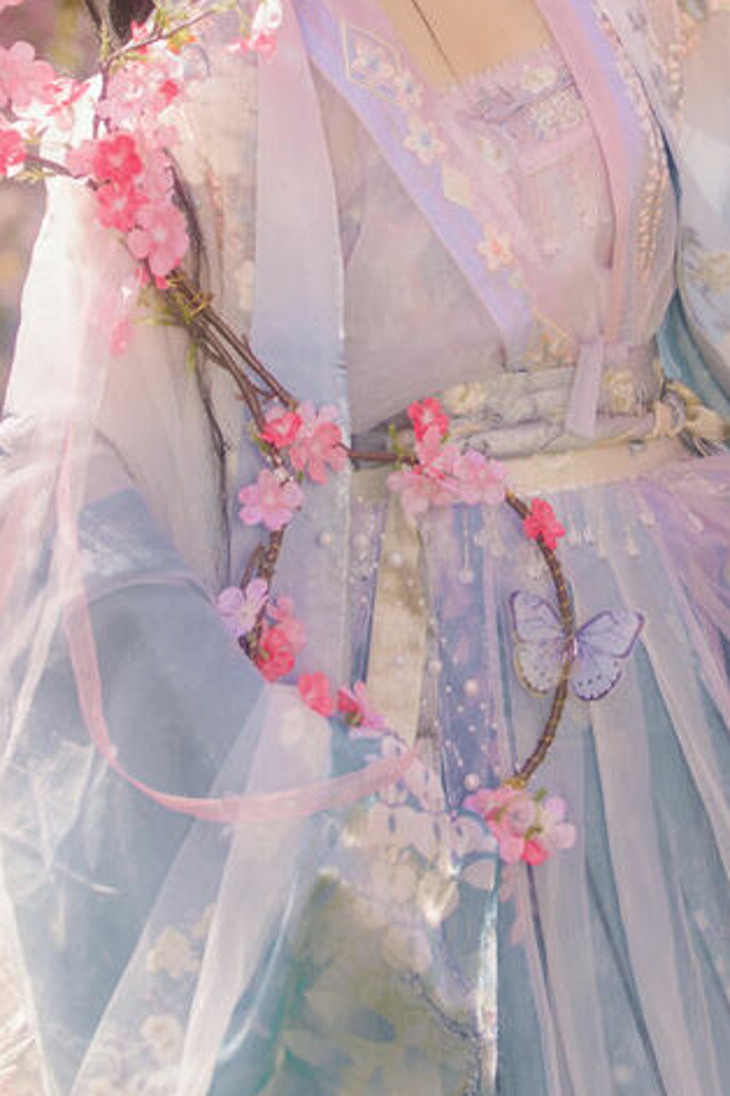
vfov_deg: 7.9
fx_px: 7938
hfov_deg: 5.3
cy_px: 222
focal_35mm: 261
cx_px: 623
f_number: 2.8
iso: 100
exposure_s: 1/800
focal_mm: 79
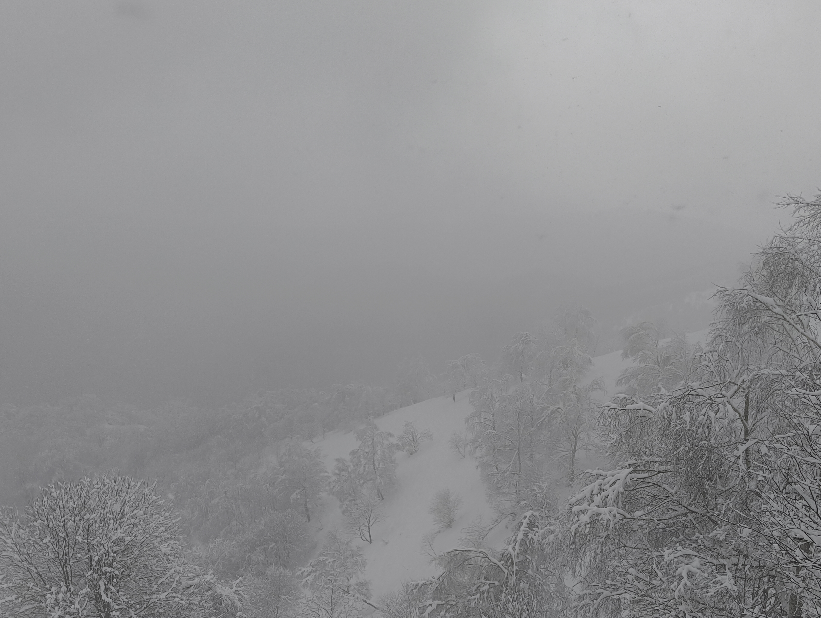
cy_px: 440
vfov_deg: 39.0
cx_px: 444
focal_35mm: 36
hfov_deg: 51.2
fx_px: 855
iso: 101
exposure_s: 1/1894
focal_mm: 5.56
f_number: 1.87
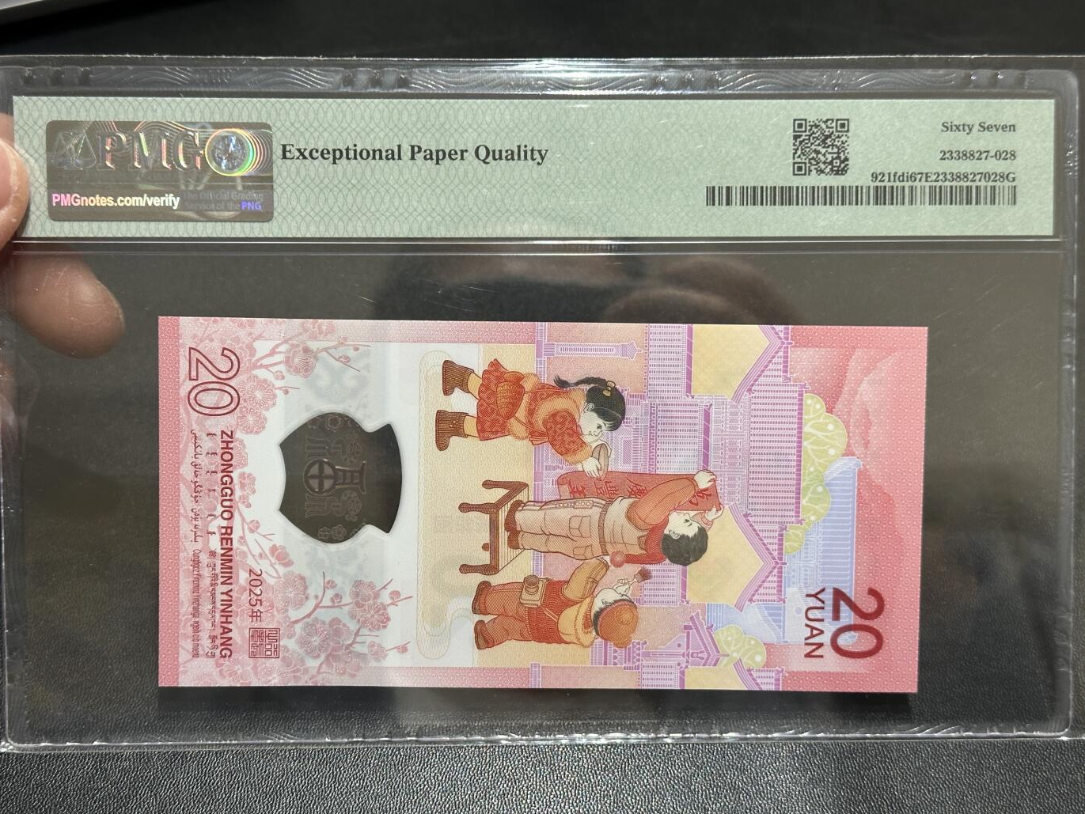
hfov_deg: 38.9
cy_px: 410
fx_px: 1536
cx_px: 536
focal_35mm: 49
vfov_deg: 29.7
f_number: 1.78
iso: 160
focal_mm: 6.86
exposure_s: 1/50
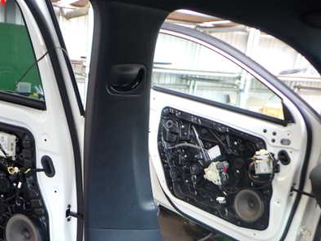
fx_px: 352
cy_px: 173
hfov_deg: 48.0
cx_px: 102
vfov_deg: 37.0
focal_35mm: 38
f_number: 2
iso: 200
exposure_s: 1/40
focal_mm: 4.5
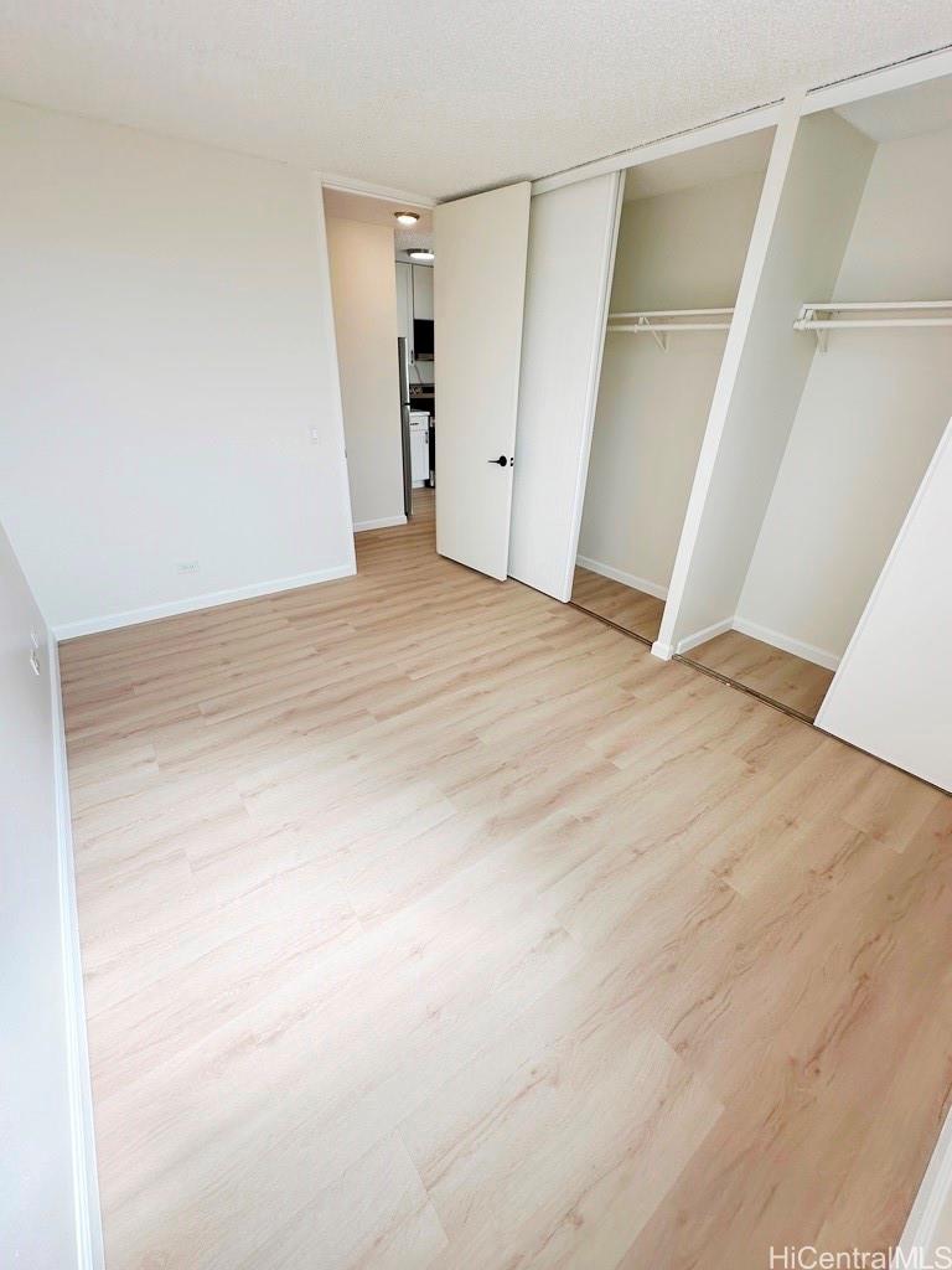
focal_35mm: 14
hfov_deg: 85.7
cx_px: 476
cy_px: 635
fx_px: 513
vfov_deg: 102.1
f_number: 2.2
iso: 40
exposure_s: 1/284
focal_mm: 2.22
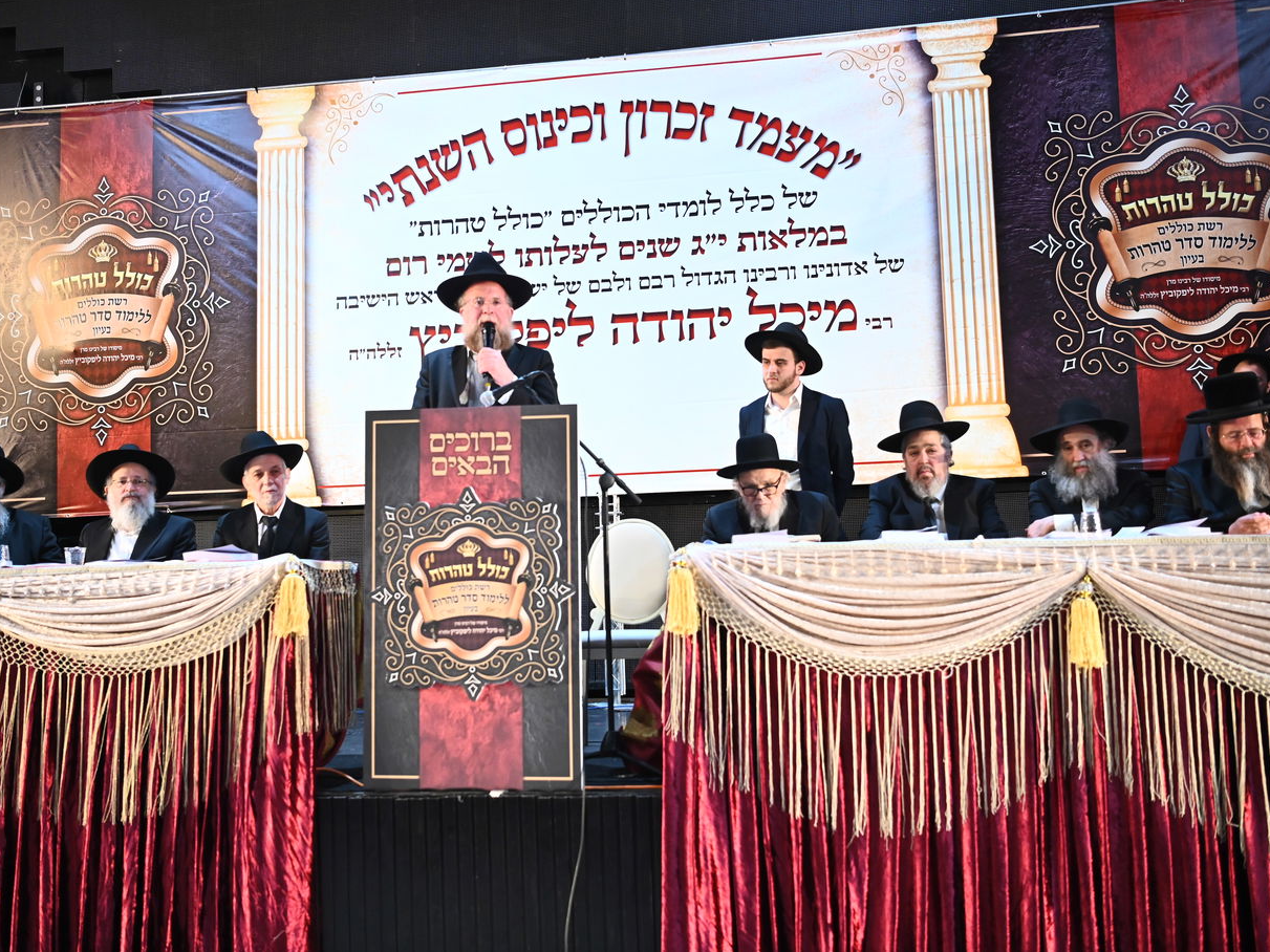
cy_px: 466
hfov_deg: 46.8
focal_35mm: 40
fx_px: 1467
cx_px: 606
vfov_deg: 36.0
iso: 2500
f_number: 2.8
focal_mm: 36
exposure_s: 1/100
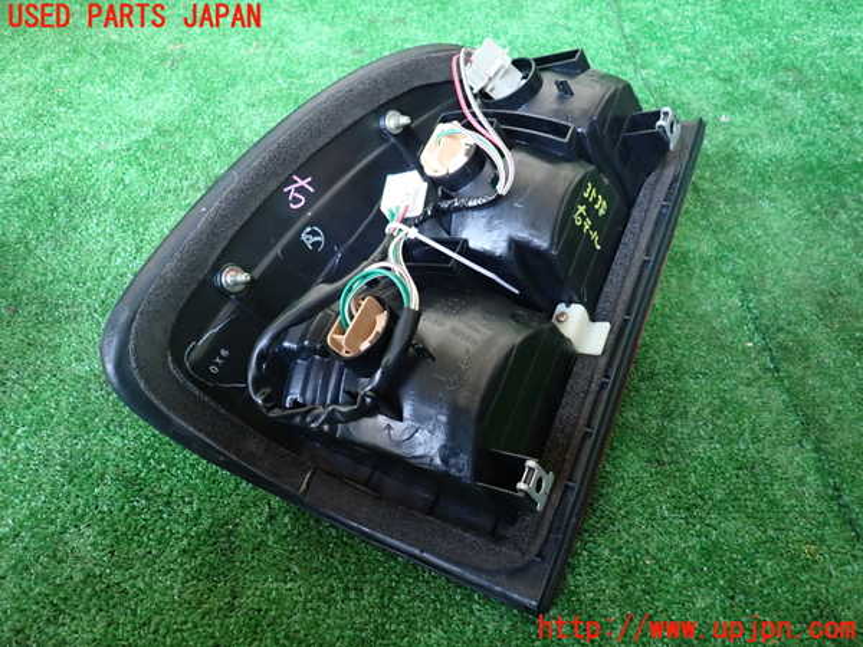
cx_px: 432
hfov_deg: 69.4
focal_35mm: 25
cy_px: 324
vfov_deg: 54.9
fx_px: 623
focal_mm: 4.5
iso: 800
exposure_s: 1/20
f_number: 2
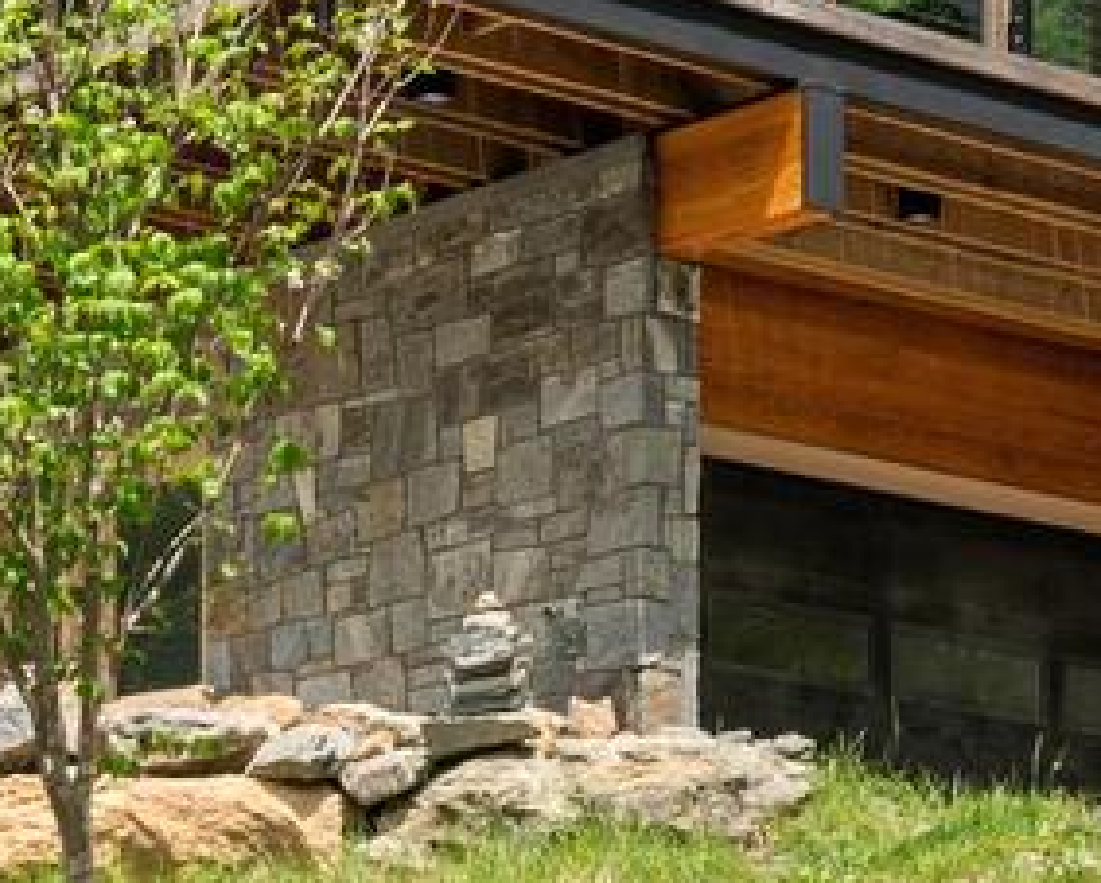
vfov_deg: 9.2
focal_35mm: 167
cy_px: -51
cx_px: -284
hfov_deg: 11.3
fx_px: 5447
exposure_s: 1/160
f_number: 14
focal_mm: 35
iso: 250
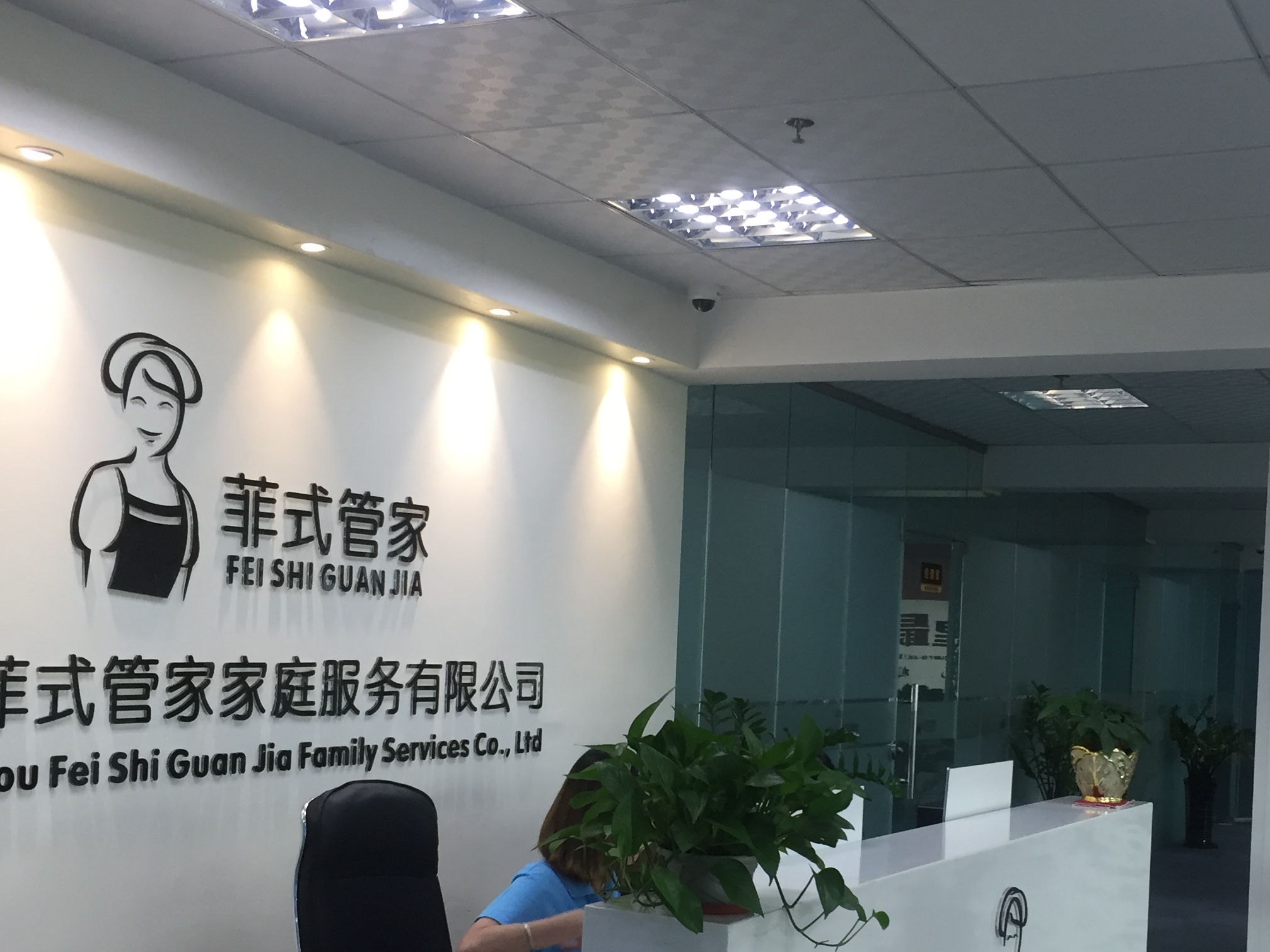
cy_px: 656
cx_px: 776
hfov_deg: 40.2
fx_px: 1724
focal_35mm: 47
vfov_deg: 30.6
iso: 40
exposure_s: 1/33
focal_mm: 4.15
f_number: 2.2
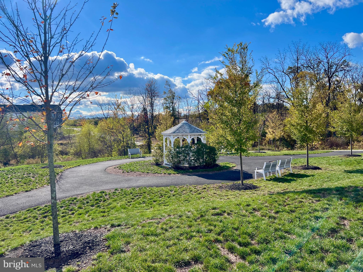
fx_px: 273
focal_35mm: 26
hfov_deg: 67.3
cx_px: 182
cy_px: 136
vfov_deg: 53.1
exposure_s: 1/5882
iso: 50
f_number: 1.5
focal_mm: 5.7
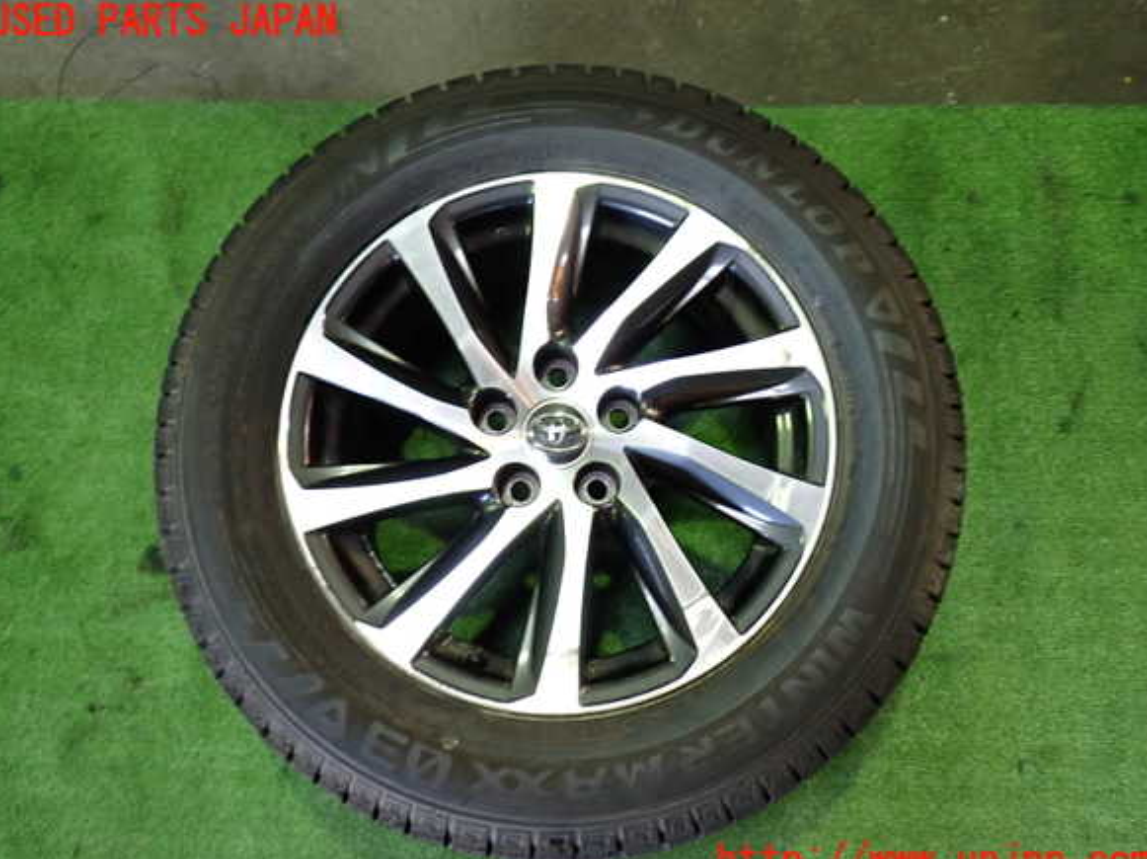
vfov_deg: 45.4
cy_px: 442
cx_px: 571
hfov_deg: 58.4
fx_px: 1027
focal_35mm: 31
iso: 320
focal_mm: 5.4
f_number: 2.3
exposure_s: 1/30
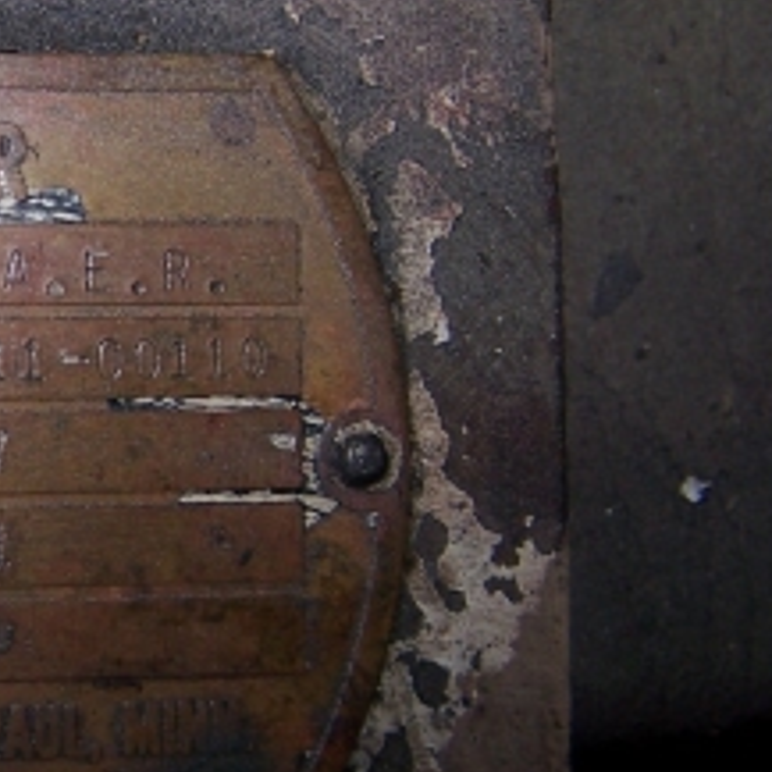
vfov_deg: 19.5
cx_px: -213
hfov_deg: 18.3
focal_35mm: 89
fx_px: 2246
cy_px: 302
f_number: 2.8
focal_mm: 6.3
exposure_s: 1/60
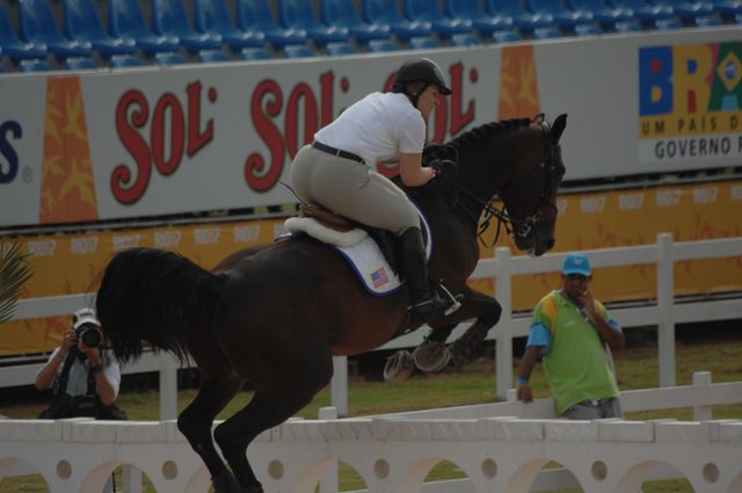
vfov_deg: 1.8
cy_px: 246
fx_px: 15439
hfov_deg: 2.8
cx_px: 371
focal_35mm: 750
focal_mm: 500
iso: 200
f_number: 6.3
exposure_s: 1/640
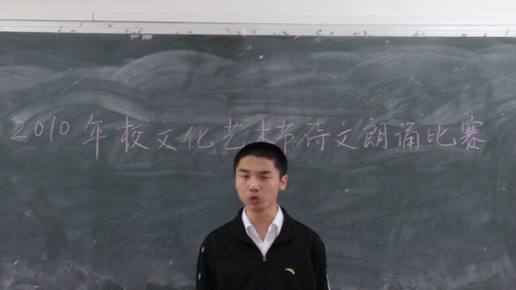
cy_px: 183
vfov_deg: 13.3
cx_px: 258
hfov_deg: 23.4
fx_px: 1245
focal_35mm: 91
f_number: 5.1
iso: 400
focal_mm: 14.94
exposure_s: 1/4
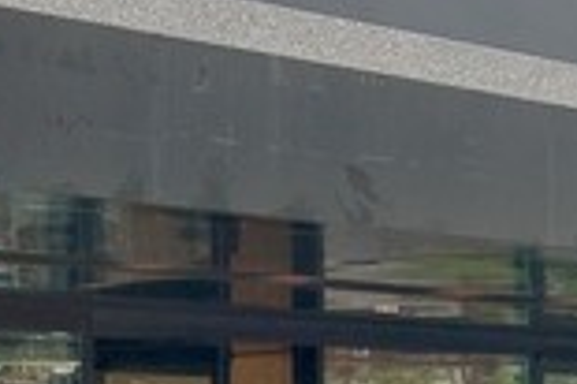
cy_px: 431
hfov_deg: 13.8
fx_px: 2386
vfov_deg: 9.1
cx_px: 305
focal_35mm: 149
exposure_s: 1/40
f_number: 9
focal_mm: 24
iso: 200
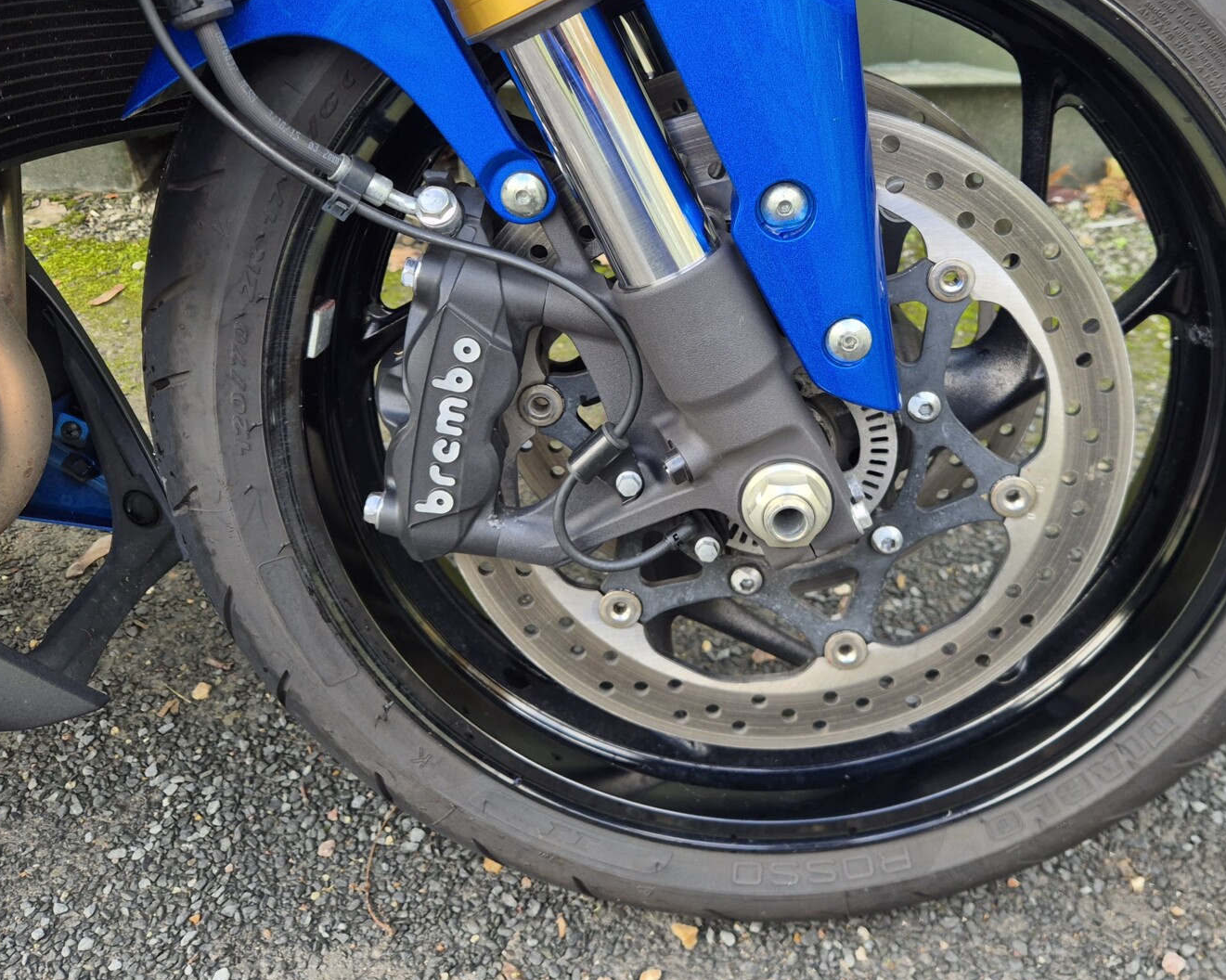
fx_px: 1233
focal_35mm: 34
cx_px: 694
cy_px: 300
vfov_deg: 42.5
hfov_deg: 52.7
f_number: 1.8
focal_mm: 5.4
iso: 64
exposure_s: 1/180
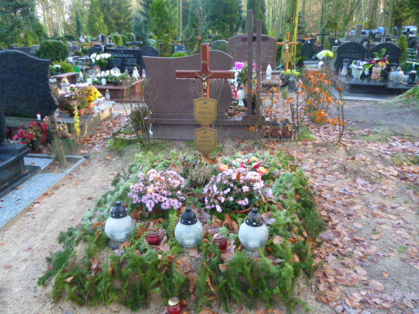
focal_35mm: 28
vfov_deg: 49.7
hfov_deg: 63.4
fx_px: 339
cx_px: 210
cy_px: 157
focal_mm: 5
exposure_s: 1/60
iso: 320
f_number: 3.1
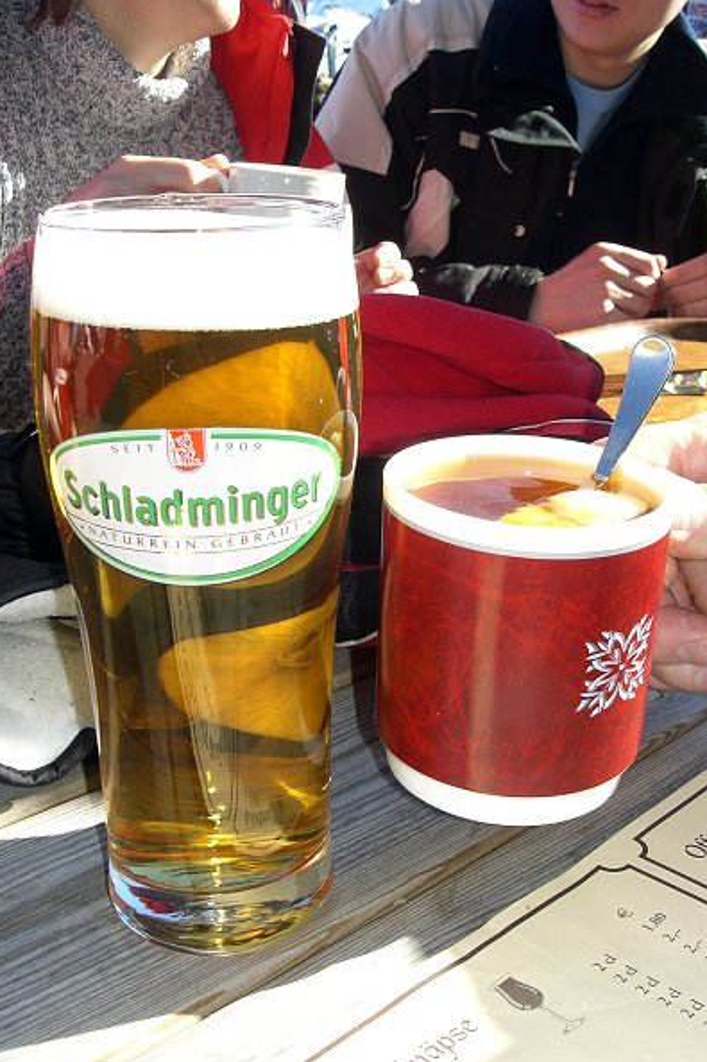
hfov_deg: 33.4
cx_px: 367
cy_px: 535
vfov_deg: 48.5
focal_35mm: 40
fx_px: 1179
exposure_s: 1/200
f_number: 4.4
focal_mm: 6.3
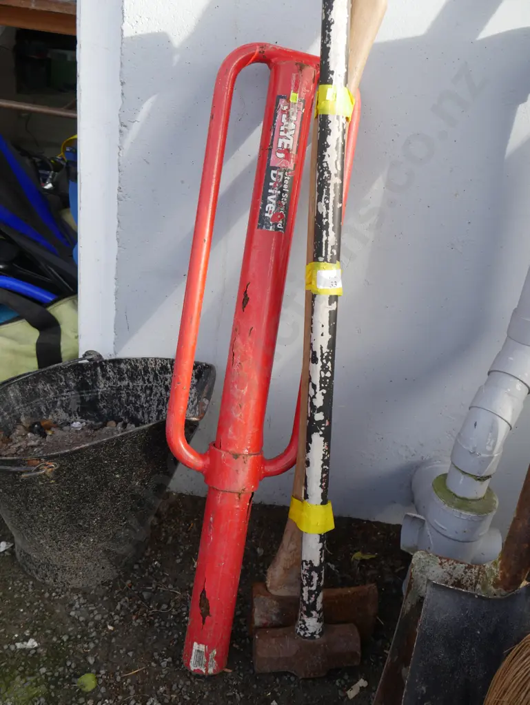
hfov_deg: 46.8
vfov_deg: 59.9
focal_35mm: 30
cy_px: 352
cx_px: 265
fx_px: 612
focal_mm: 15
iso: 200
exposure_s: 1/200
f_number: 5
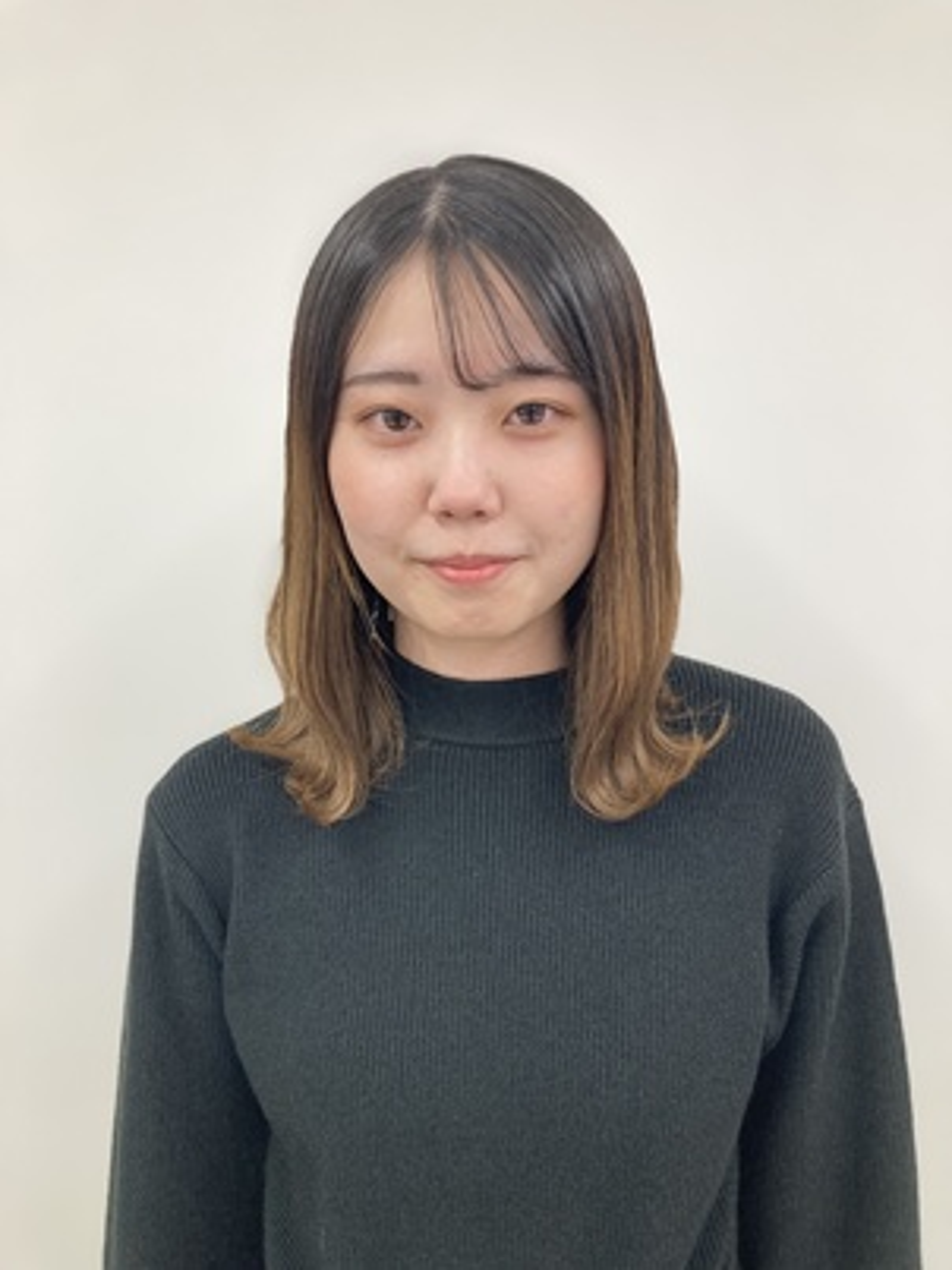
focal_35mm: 28
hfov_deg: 49.7
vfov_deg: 63.5
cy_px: 635
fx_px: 1027
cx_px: 476
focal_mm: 3.99
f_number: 1.8
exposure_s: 1/121
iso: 80
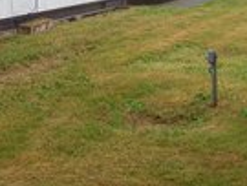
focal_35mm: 92
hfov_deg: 20.8
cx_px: 22
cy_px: -40
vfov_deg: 15.5
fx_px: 658
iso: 80
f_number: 2.7
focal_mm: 6
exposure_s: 1/208
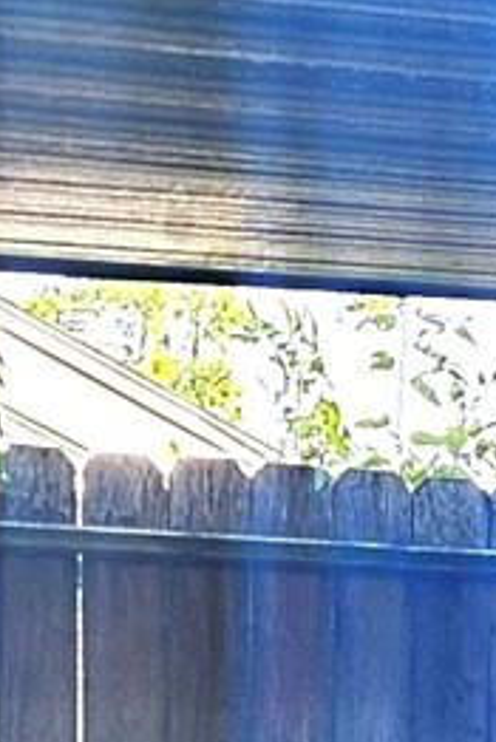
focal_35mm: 187
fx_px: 3859
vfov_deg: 10.5
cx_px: 921
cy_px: 1240
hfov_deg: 7.1
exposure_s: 1/120
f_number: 1.8
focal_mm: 5.4
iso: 64
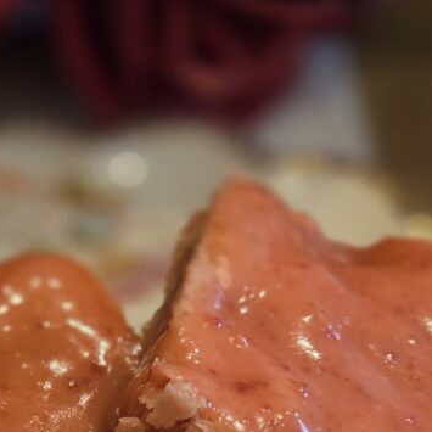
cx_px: 118
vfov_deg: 9.8
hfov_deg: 9.9
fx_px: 2485
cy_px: 466
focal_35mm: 176
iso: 250
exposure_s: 1/40
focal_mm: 7
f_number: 2.4
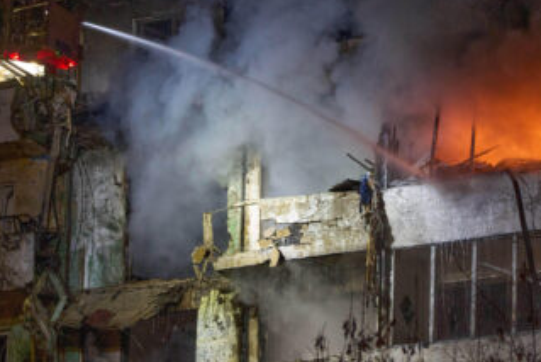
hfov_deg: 9.4
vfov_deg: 6.3
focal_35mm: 220
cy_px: 133
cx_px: 243
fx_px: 3307
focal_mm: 104
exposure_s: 1/50
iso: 3200
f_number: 2.8
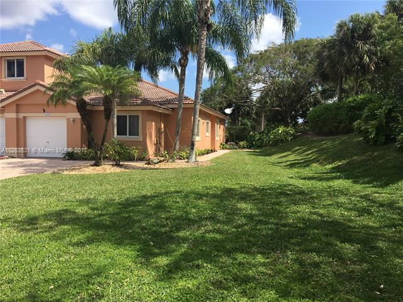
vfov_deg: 48.2
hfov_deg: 61.7
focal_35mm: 29
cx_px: 202
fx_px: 338
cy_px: 151
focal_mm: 4.15
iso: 25
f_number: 2.2
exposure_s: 1/1282
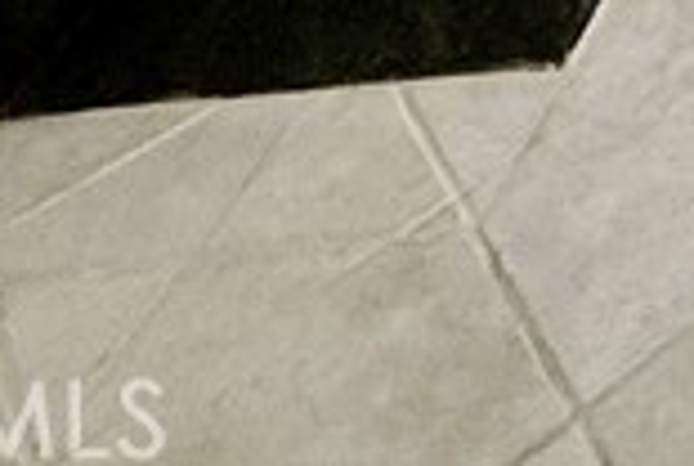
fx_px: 1854
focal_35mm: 96
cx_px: 1675
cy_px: -1237
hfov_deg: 14.2
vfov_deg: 8.9
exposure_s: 1/120
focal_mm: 2.22
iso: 250
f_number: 2.2
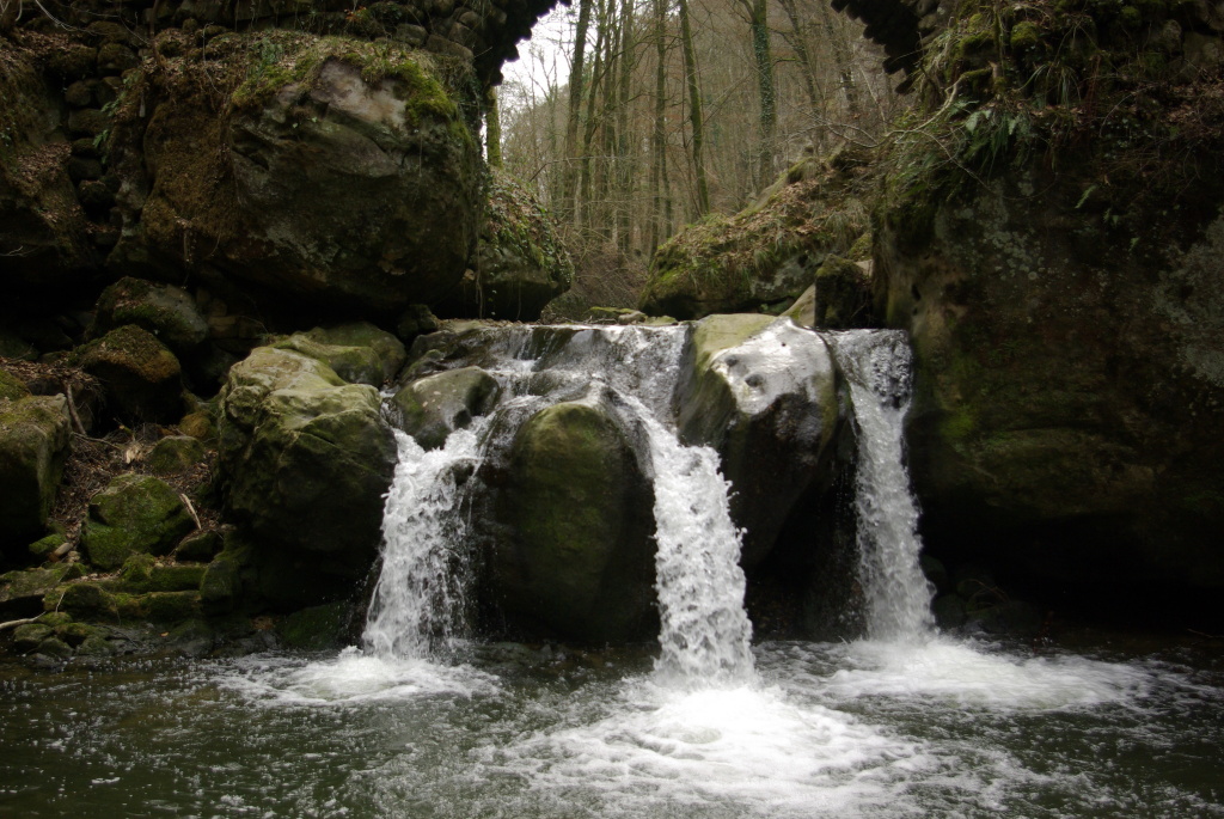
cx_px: 612
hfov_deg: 46.4
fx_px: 1429
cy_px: 410
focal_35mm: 42
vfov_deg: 32.0
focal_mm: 28
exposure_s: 1/250
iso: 400
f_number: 4
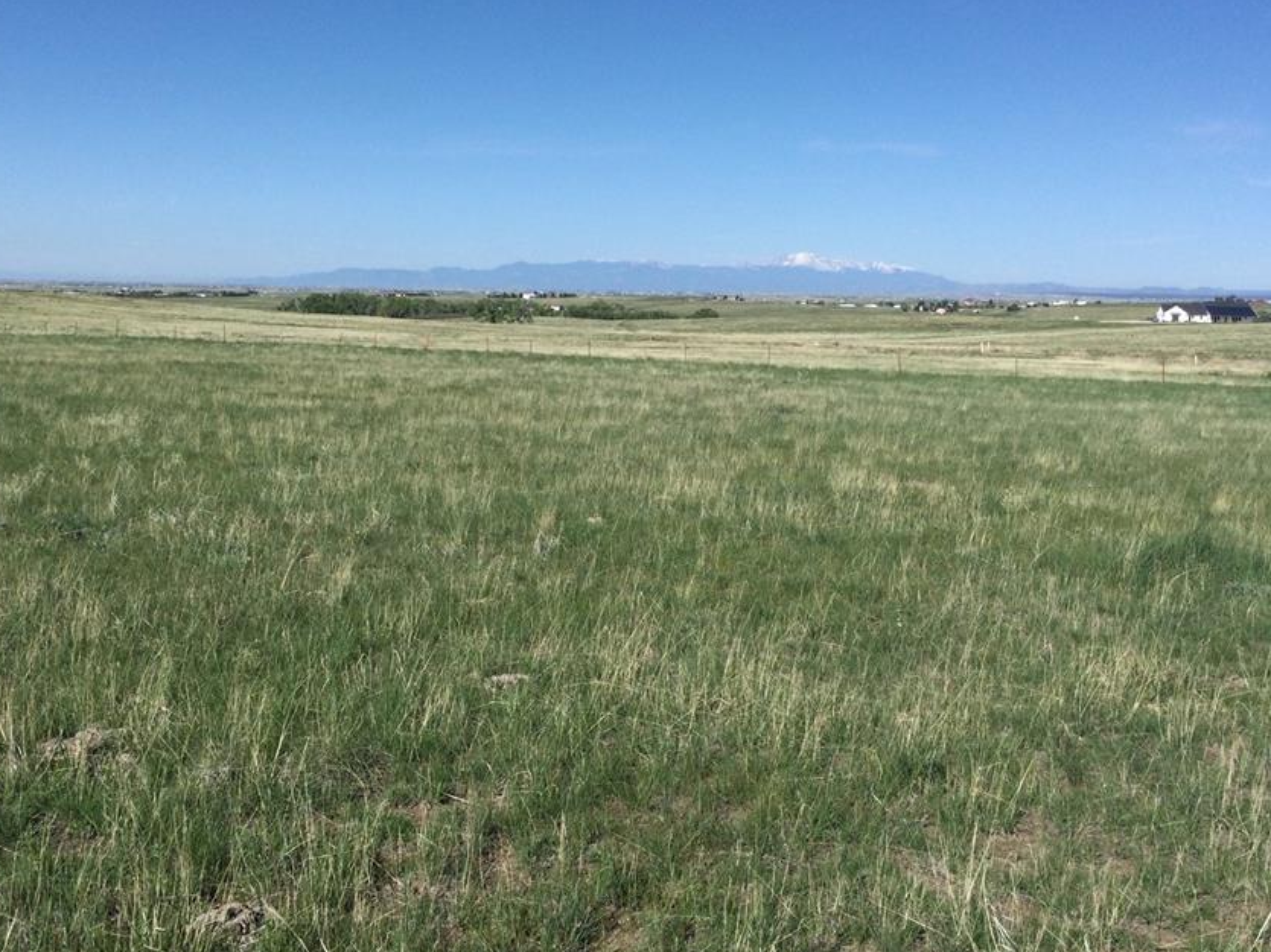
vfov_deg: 37.6
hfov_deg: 48.9
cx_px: 589
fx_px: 1395
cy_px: 382
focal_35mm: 38
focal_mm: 3.3
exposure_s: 1/1773
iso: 25
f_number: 2.4
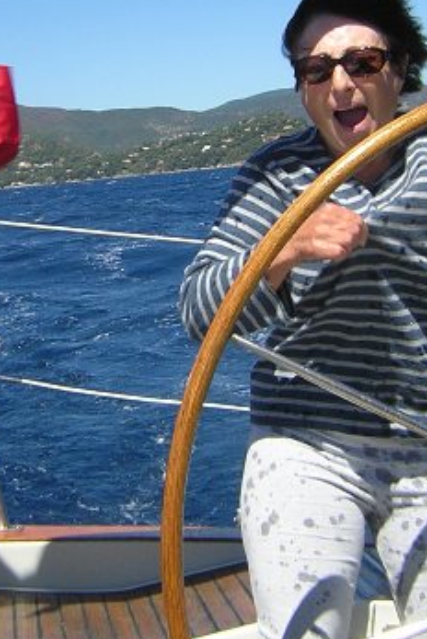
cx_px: 184
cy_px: 223
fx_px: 1225
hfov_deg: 19.8
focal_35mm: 69
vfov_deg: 29.1
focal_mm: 4.7
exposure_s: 1/340
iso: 100
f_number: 5.2
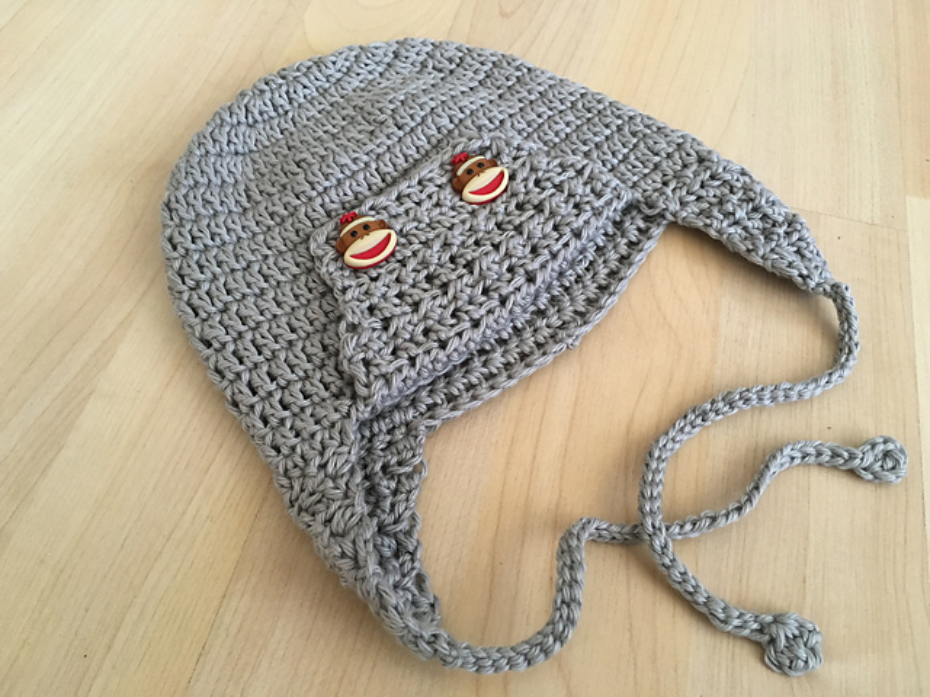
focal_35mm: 29
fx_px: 779
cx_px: 465
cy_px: 348
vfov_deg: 48.2
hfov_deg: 61.7
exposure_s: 1/30
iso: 160
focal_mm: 4.15
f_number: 2.2
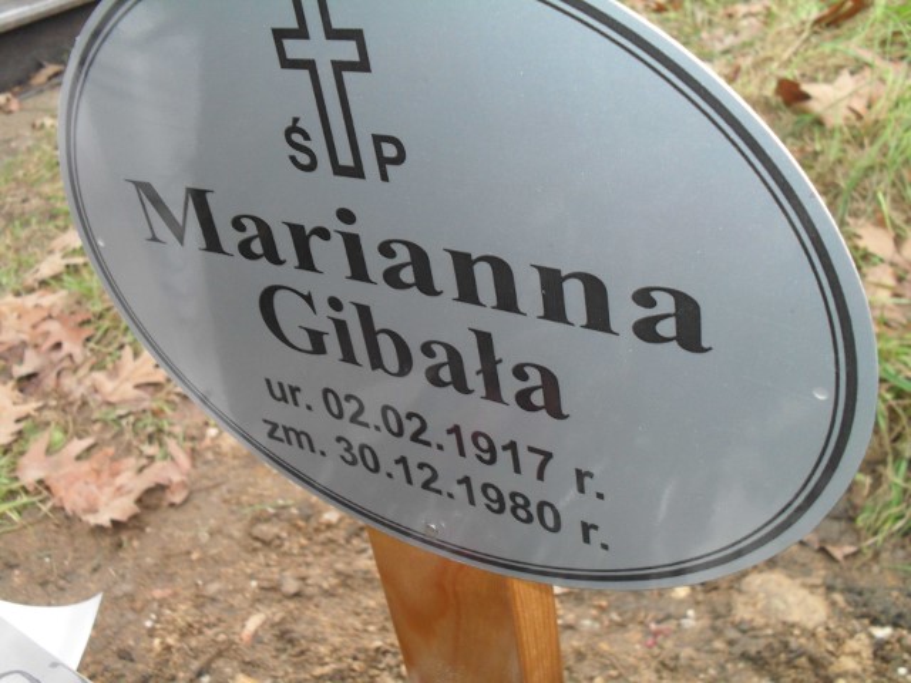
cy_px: 342
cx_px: 456
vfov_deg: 40.7
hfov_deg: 52.6
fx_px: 921
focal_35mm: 35
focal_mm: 6.3
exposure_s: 1/45
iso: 200
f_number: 3.2
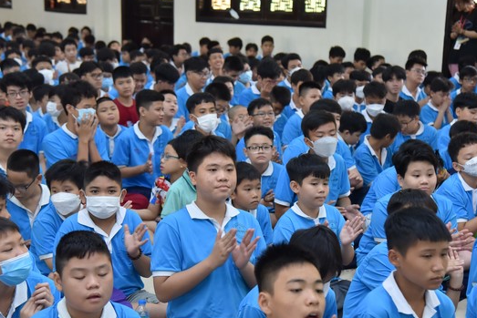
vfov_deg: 17.7
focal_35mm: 77
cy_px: 173
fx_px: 1020
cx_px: 222
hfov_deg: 26.3
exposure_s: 1/125
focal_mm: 62
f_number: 4.5
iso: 2000
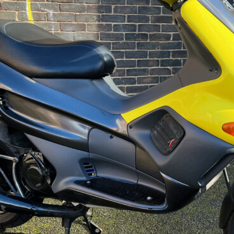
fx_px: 489
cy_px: 127
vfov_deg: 26.9
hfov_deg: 26.8
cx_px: 153
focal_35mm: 64
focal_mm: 5.7
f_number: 1.5
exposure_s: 1/604
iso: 50
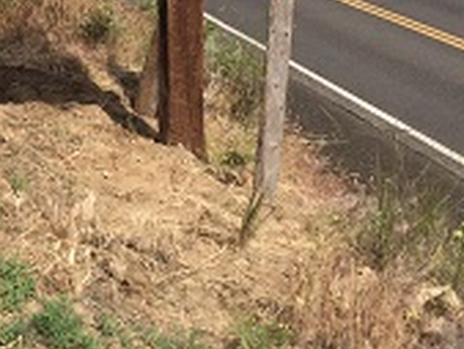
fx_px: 1127
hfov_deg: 22.6
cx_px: 33
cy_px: -143
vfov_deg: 16.3
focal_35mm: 84
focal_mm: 4.15
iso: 32
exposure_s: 1/2740
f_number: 2.2
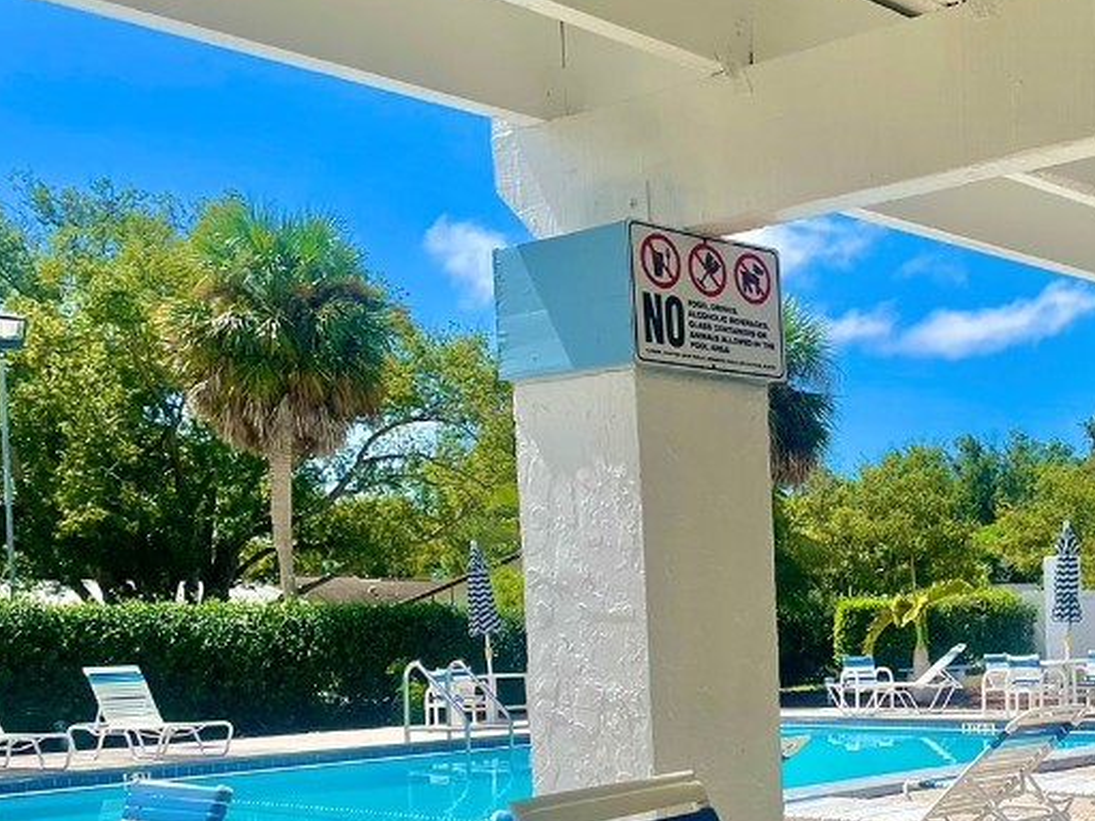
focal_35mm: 52
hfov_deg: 34.2
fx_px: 1645
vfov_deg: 27.2
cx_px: 1039
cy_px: 721
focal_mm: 4.2
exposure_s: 1/4651
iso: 32
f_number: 1.6
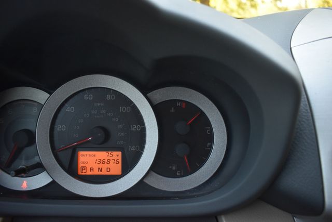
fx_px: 249
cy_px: 111
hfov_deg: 67.4
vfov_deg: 48.0
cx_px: 166
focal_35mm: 27
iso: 800
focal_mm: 18
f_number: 3.5
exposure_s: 1/160
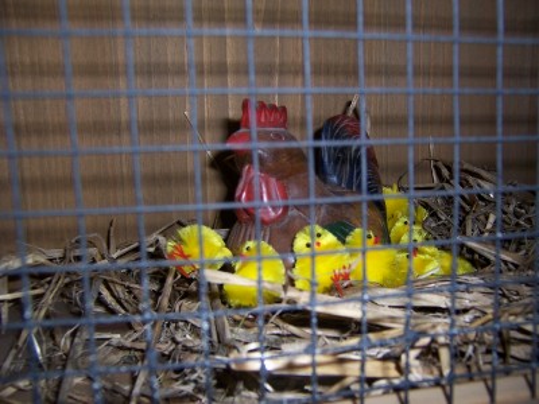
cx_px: 270
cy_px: 202
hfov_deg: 55.4
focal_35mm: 33
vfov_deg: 42.9
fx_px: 514
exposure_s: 1/60
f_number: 2.8
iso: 80
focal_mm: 5.5
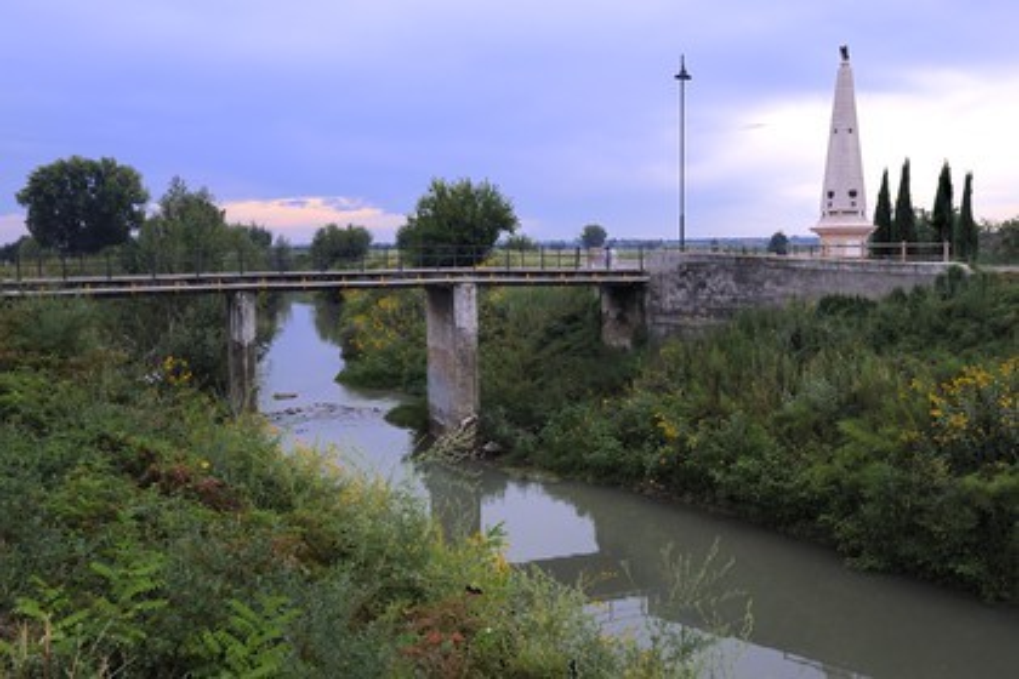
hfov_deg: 58.7
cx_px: 510
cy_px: 340
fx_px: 906
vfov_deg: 41.1
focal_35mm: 32
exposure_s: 1/60
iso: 400
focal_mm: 32
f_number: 5.6
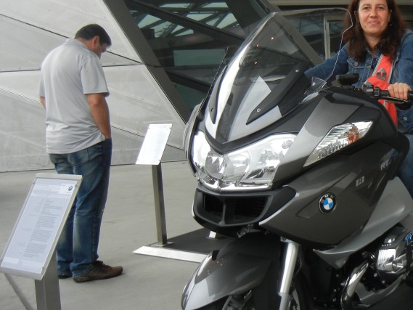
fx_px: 644
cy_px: 126
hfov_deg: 33.9
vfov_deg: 27.0
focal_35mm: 54
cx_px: 361
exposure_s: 1/332
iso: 160
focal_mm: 5.4
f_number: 3.5
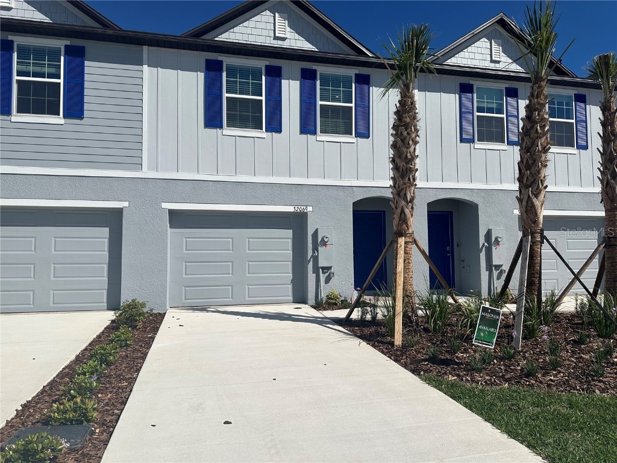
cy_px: 232
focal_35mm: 24
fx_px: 428
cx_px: 308
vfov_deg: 56.8
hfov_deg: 71.6
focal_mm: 6.86
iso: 80
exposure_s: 1/12048
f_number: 1.78
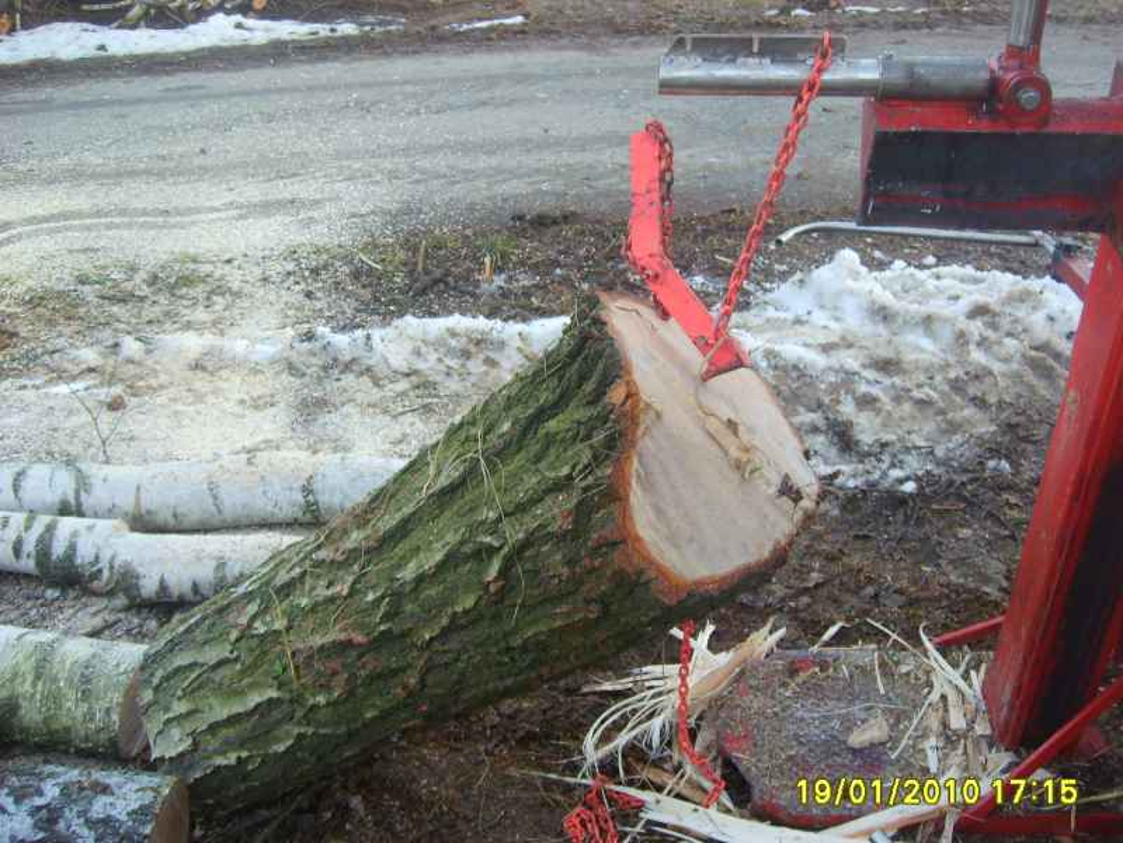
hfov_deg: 52.6
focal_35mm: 35
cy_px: 422
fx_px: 1135
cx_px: 562
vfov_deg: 40.7
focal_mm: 5.8
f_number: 2.8
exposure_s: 1/45
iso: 50
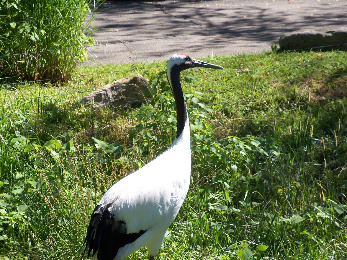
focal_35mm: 146
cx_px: 174
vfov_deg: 10.2
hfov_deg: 13.5
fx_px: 1464
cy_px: 130
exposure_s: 1/400
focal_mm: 25.8
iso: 100
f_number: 4.3
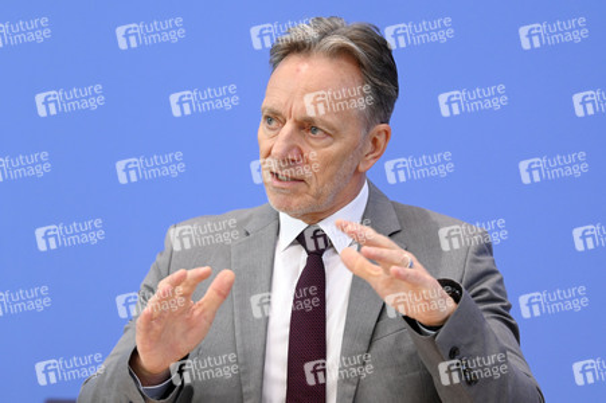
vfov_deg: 13.0
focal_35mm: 105
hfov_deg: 19.5
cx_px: 303
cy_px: 202
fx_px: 1766
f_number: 5.6
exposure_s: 1/400
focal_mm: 105
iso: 2500
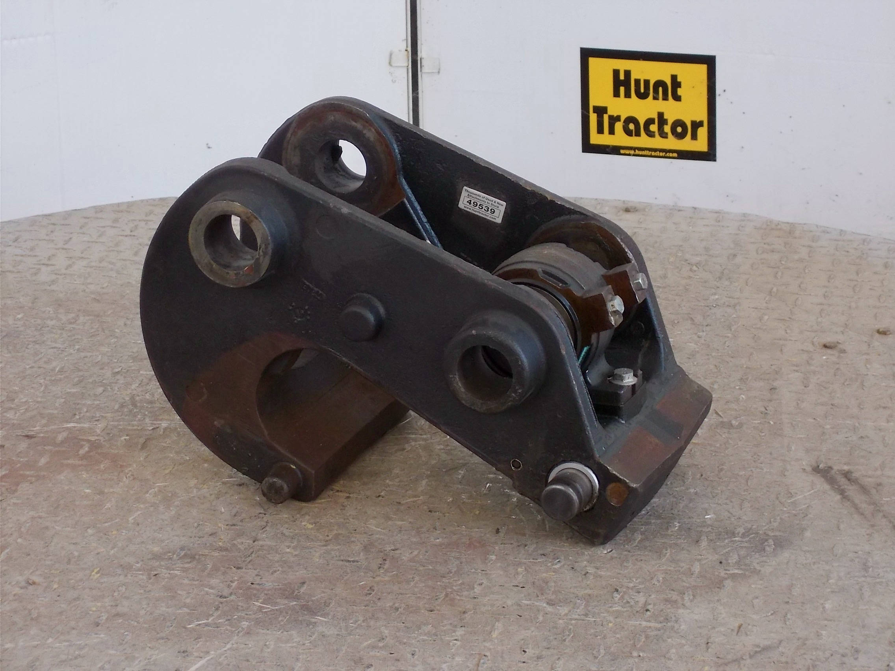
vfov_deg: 11.4
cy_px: 336
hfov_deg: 15.2
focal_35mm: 130
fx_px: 3361
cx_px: 448
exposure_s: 1/60
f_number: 6.5
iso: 200
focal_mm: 23
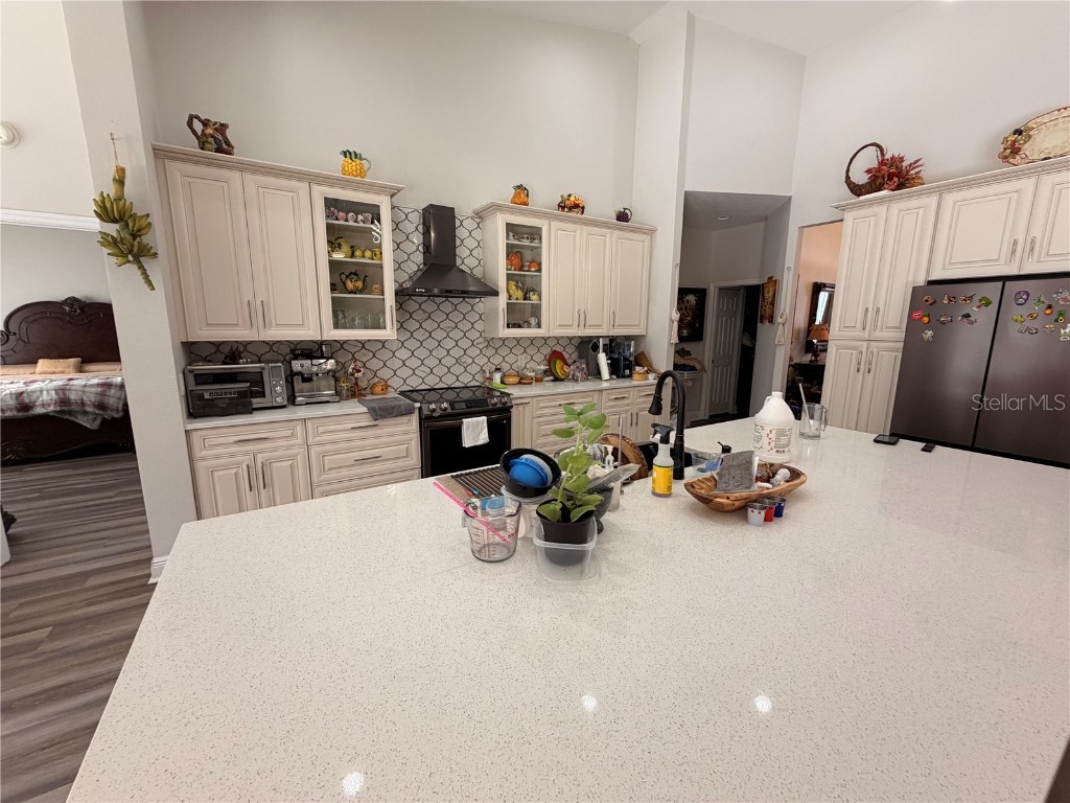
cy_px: 402
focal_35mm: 14
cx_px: 535
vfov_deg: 85.7
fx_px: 433
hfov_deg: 102.1
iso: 160
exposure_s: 1/120
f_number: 2.2
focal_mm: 2.22
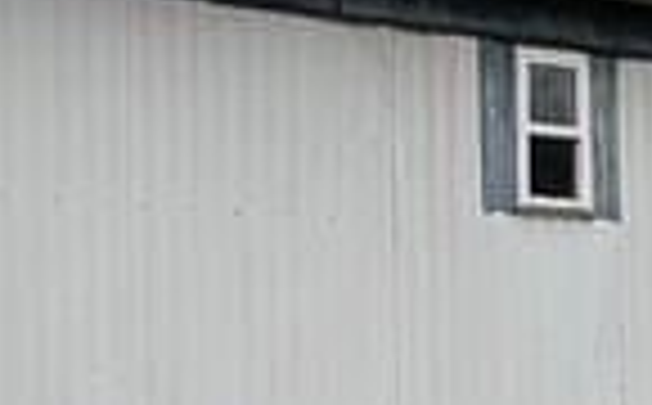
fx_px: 1862
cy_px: 396
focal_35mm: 105
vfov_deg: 12.3
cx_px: 701
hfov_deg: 19.1
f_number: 2.2
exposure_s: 1/944
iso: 50
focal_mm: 2.22
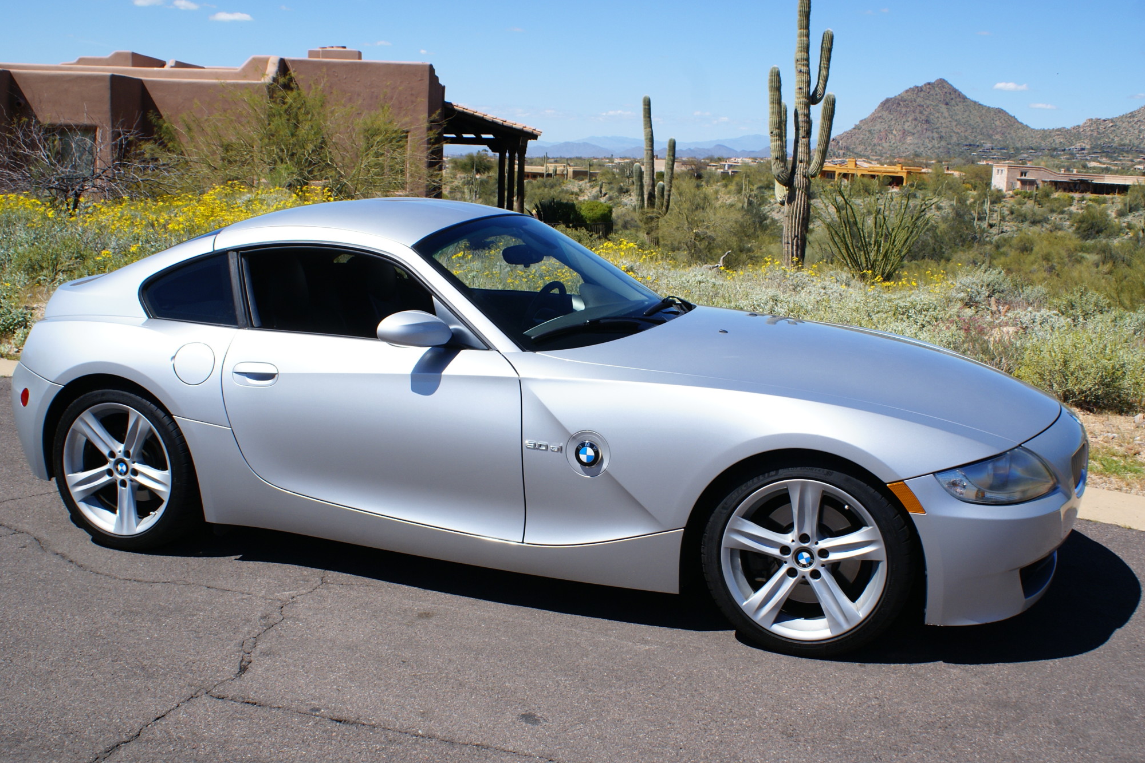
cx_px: 577
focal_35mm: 40
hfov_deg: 48.5
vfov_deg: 33.4
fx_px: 1272
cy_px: 377
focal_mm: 26
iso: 100
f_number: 9
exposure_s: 1/320
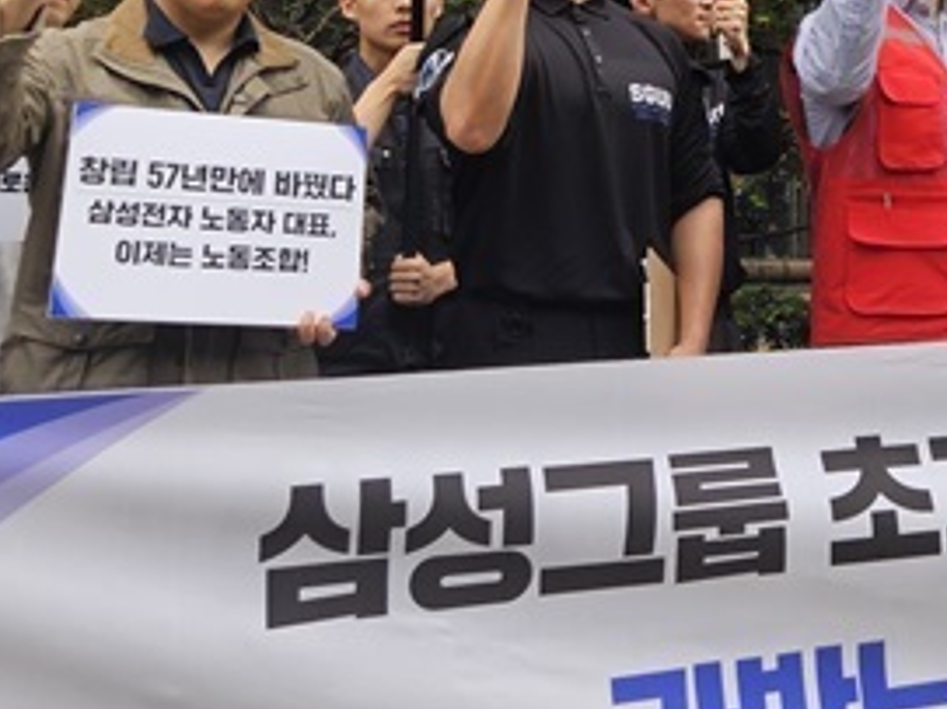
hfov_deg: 25.7
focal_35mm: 73
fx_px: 1996
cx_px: 877
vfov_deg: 18.4
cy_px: -267
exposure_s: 1/505
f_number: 1.8
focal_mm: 5.4
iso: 32
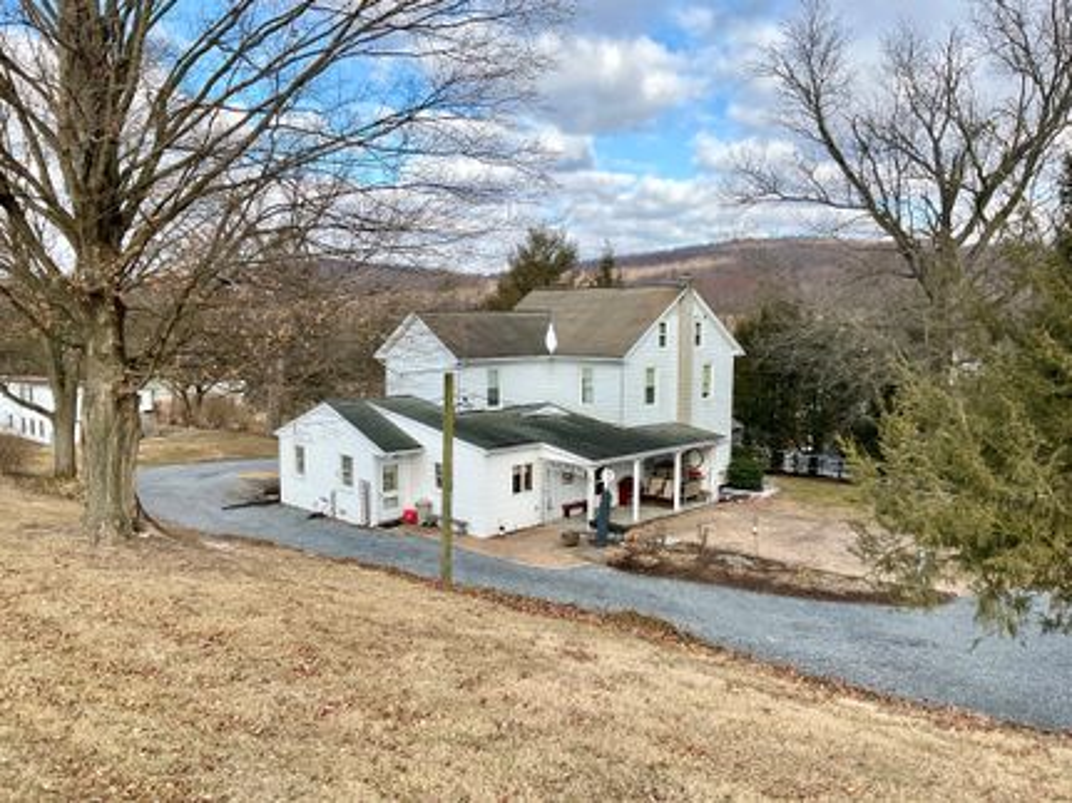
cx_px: 536
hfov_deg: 61.7
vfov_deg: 48.2
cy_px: 402
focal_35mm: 29
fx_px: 898
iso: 16
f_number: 1.8
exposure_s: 1/1121
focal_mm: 3
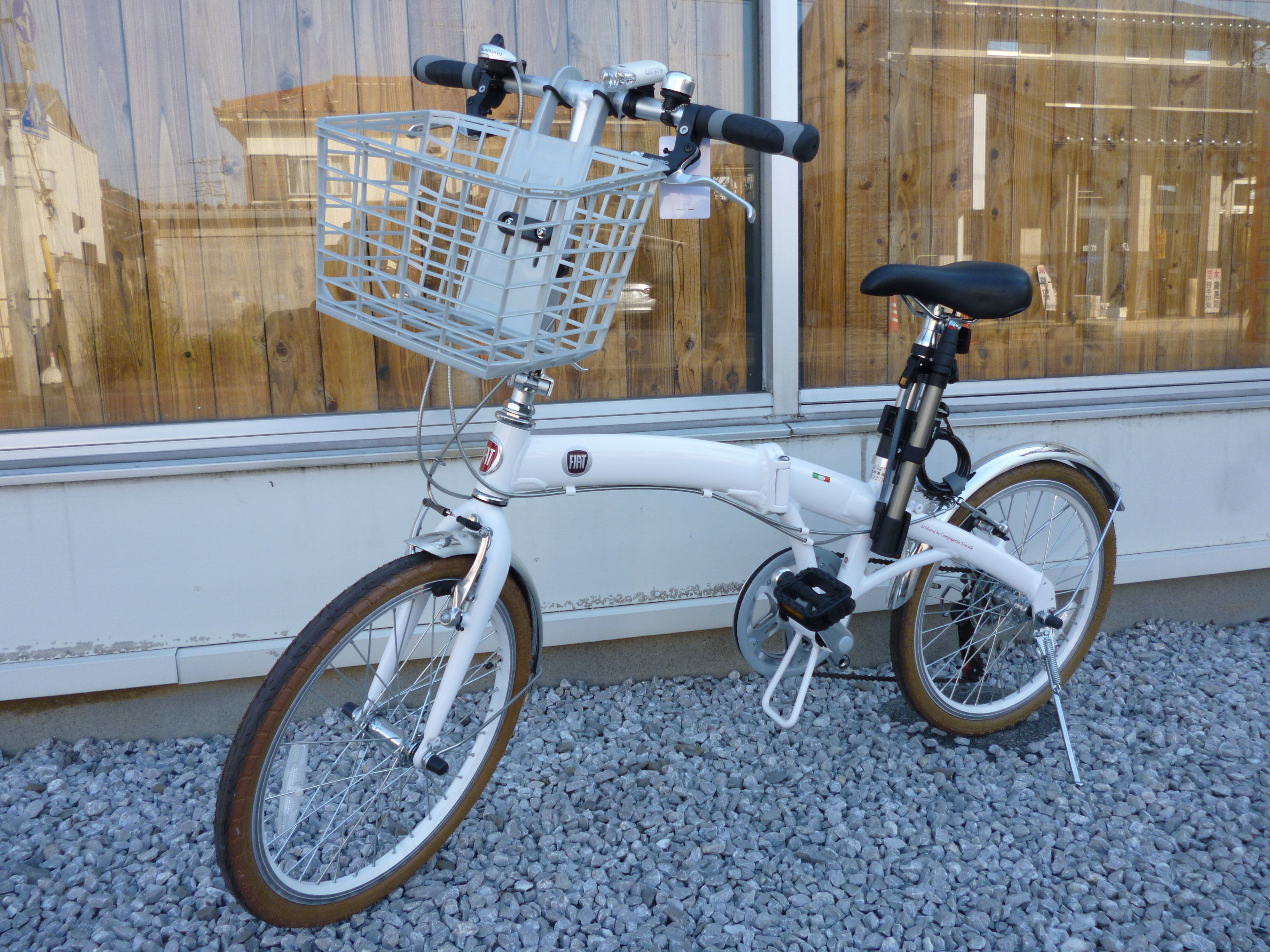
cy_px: 476
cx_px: 635
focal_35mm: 28
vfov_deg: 49.7
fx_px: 1027
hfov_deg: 63.4
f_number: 3.1
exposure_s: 1/200
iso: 100
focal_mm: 5
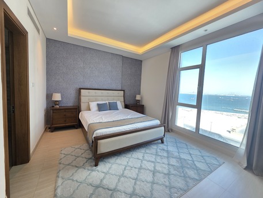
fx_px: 99
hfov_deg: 106.2
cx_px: 132
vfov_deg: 89.9
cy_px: 99
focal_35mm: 13
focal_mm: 2.2
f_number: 1.9
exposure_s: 1/100
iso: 100
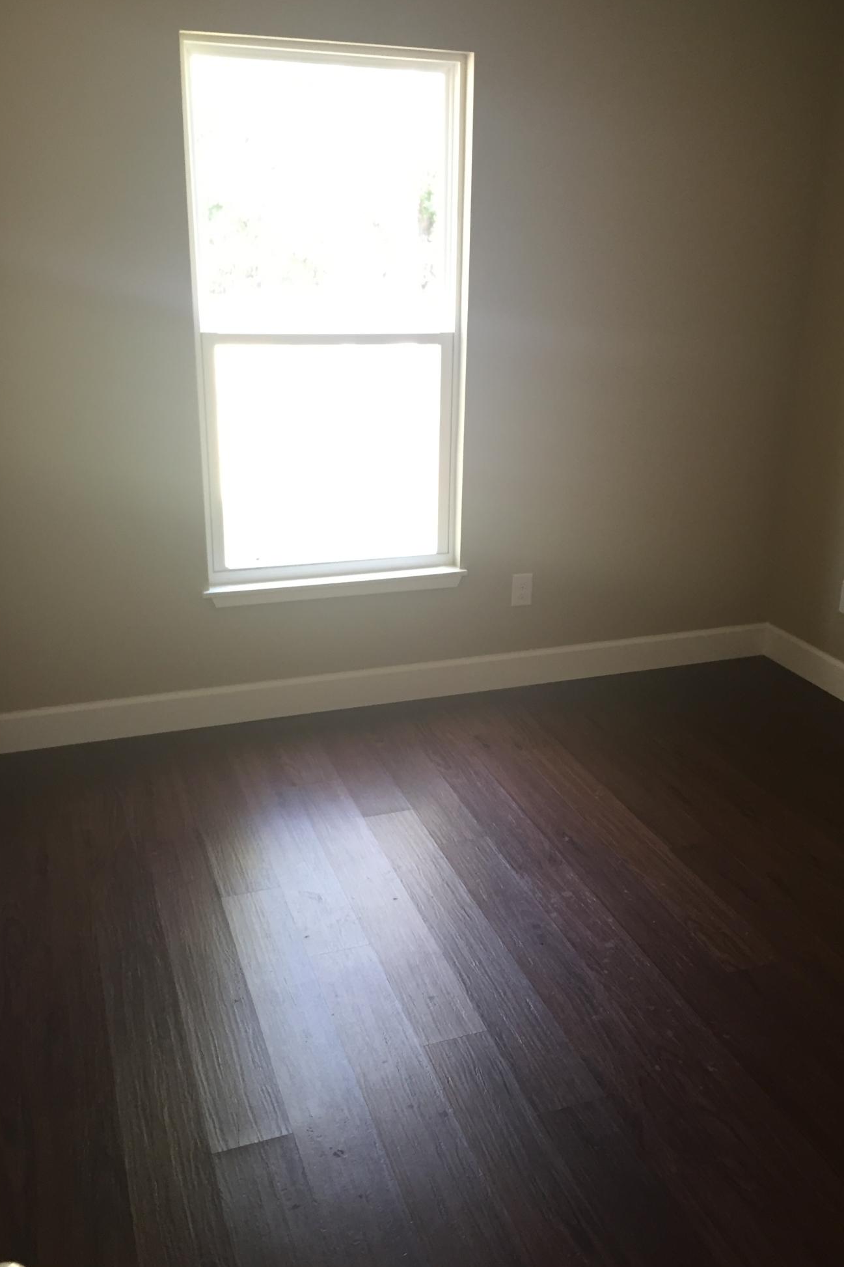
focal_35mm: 31
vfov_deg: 60.3
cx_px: 457
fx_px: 1090
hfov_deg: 42.3
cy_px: 624
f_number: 2.2
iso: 100
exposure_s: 1/30
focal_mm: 4.15
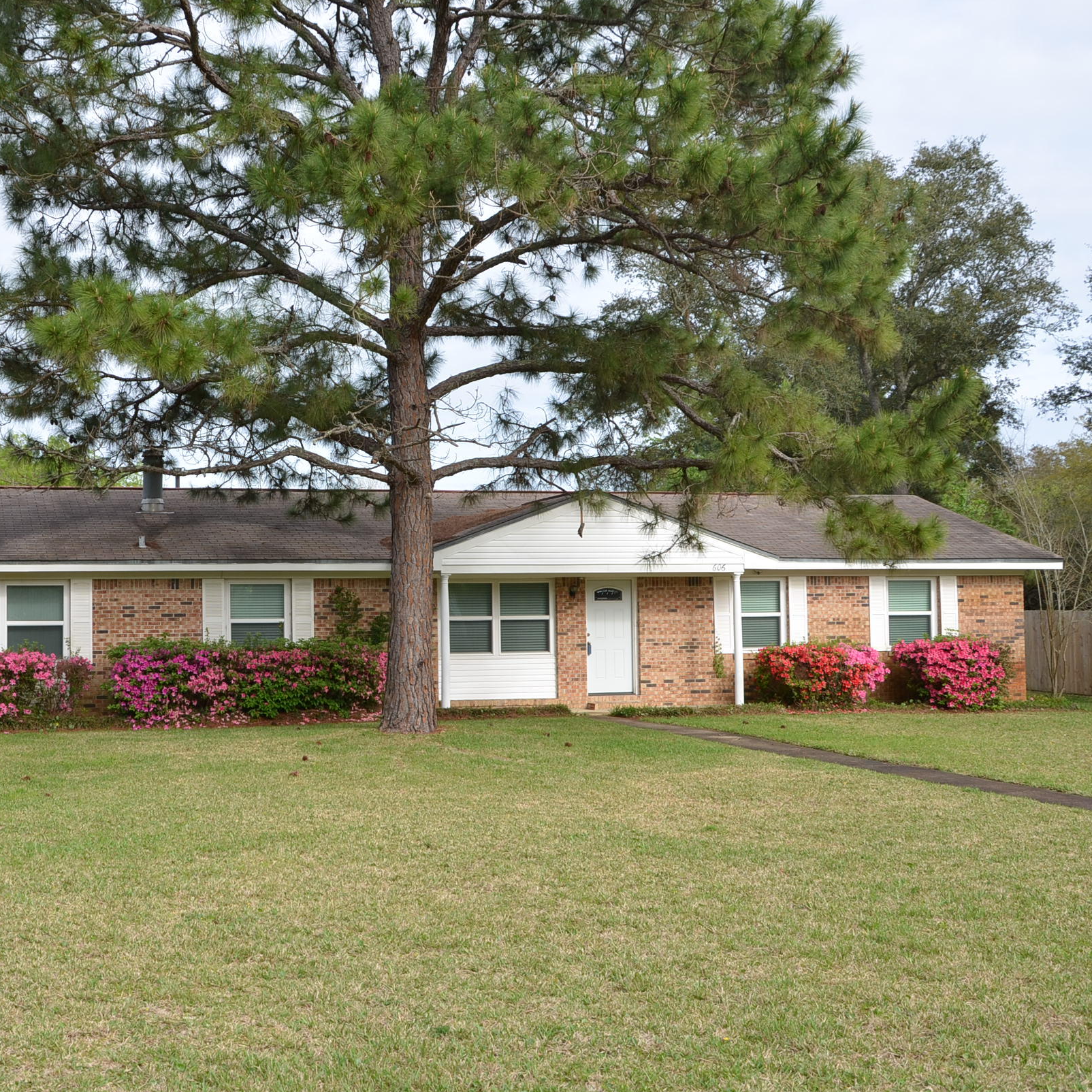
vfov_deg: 39.2
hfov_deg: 38.4
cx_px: 310
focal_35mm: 43
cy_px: 543
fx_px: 1535
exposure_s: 1/250
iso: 180
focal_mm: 22
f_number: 8
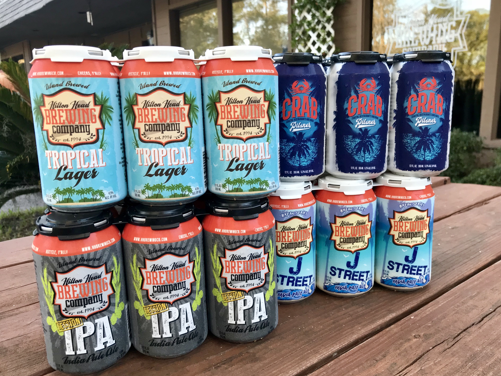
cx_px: 268
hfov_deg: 59.9
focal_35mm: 30
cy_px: 198
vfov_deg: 46.8
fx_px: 434
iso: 40
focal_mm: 3.99
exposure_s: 1/120
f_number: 1.8
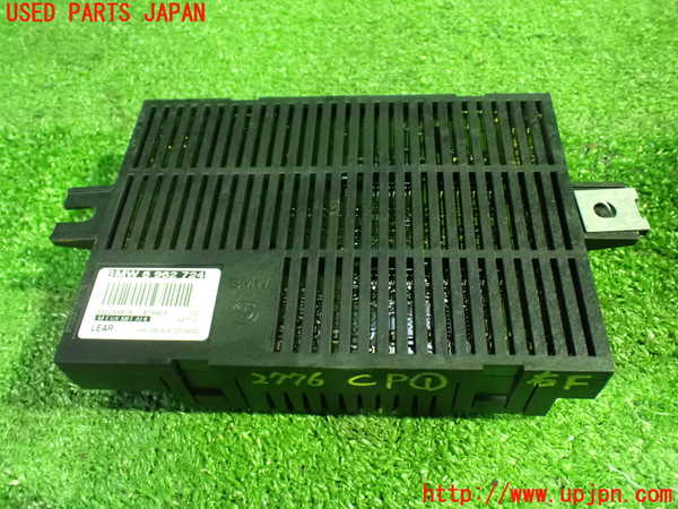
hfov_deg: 60.0
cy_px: 254
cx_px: 339
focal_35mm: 30
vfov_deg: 46.8
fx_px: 588
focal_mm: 5.4
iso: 1600
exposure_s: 1/30
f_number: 2.3
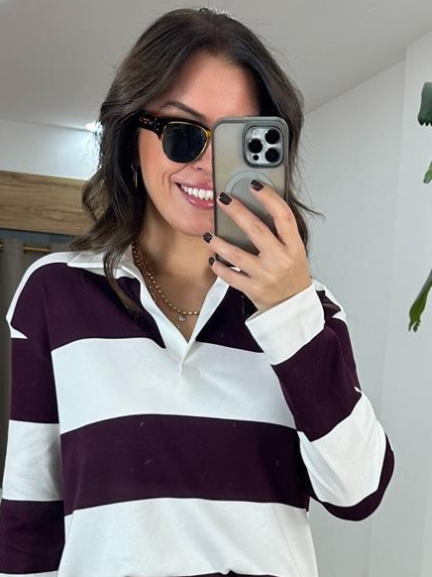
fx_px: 1099
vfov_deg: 27.0
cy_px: 633
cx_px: 201
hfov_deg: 22.2
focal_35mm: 66
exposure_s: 1/100
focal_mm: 6.86
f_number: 1.78
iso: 64
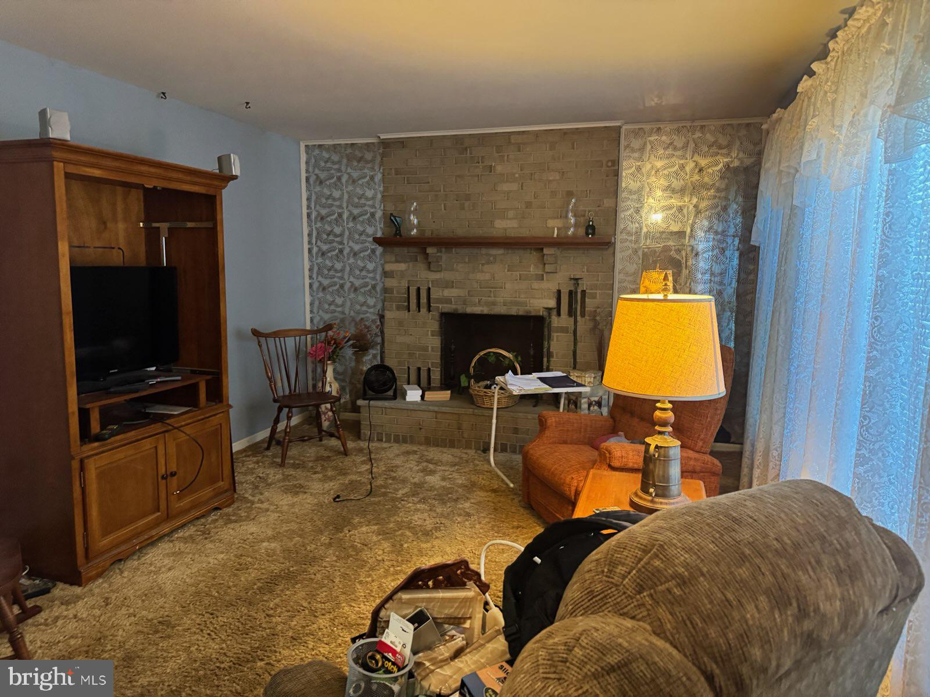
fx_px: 645
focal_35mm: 24
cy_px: 348
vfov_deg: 56.8
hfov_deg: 71.6
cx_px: 465
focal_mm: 6.76
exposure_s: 1/60
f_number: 1.78
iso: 800
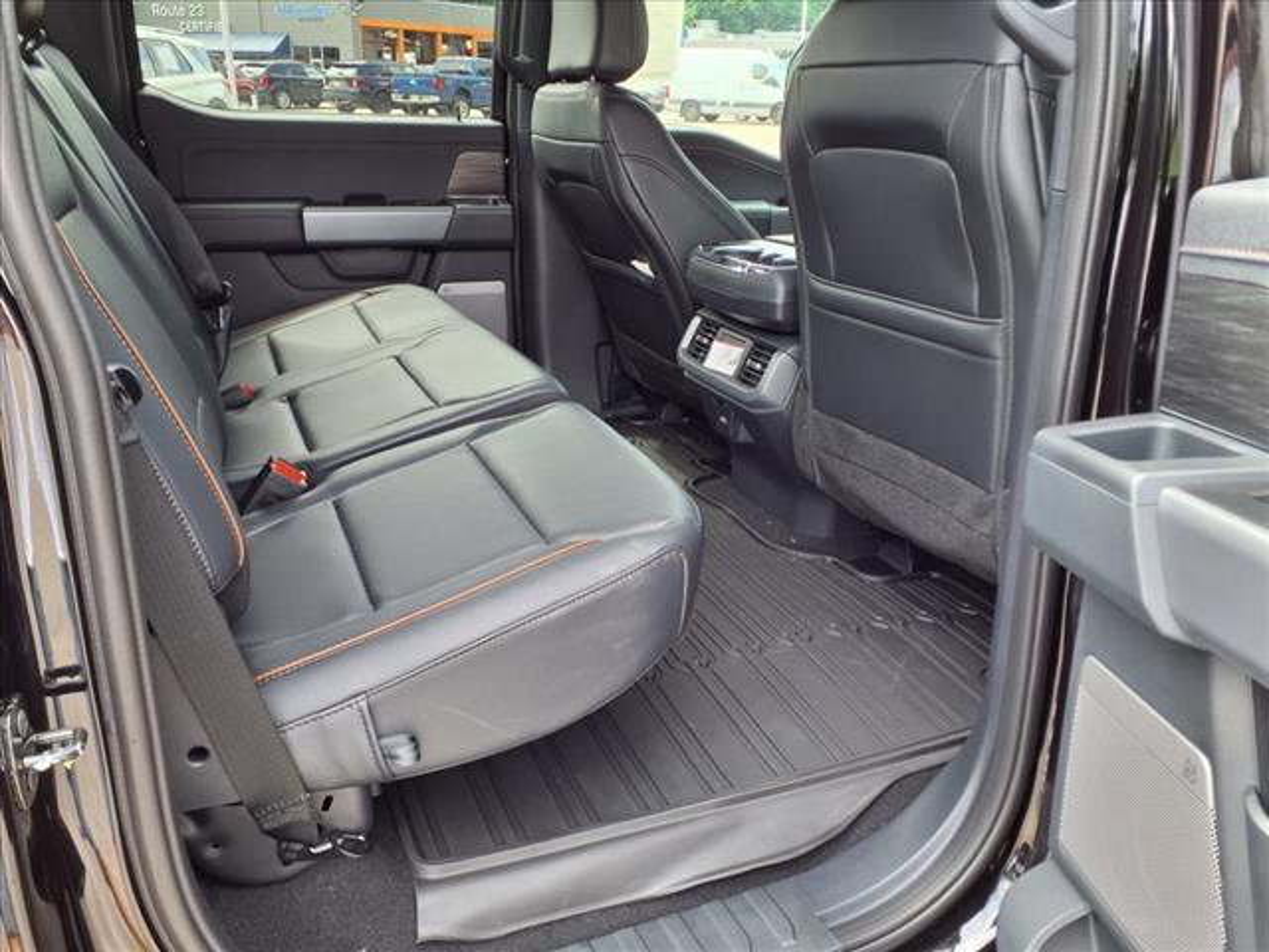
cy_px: 476
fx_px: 990
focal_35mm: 27
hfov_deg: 65.3
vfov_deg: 51.4
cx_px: 634
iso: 50
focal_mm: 3.58
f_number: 1.9
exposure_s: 1/120
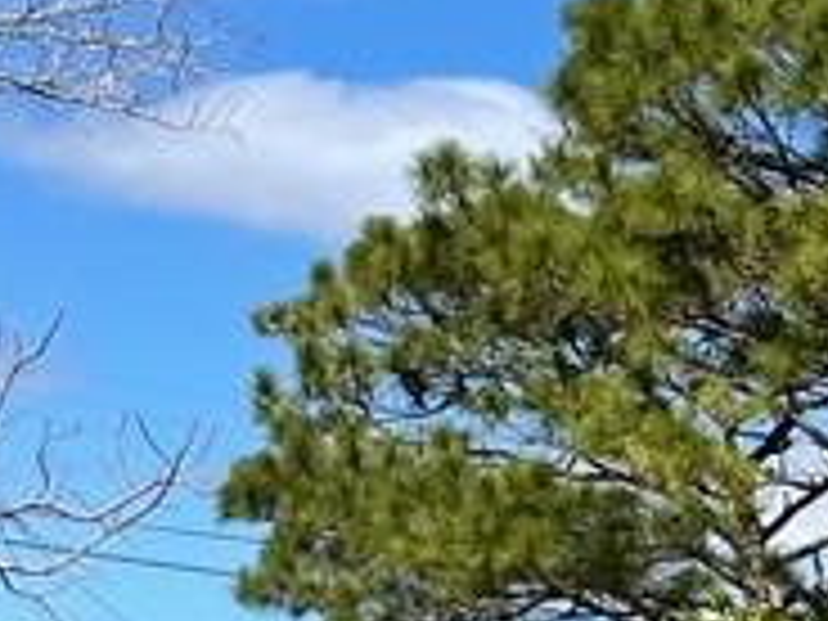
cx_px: 1958
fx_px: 3468
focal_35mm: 145
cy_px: 1166
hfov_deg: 11.4
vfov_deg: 9.7
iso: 32
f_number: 1.6
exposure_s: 1/3610
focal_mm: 4.2
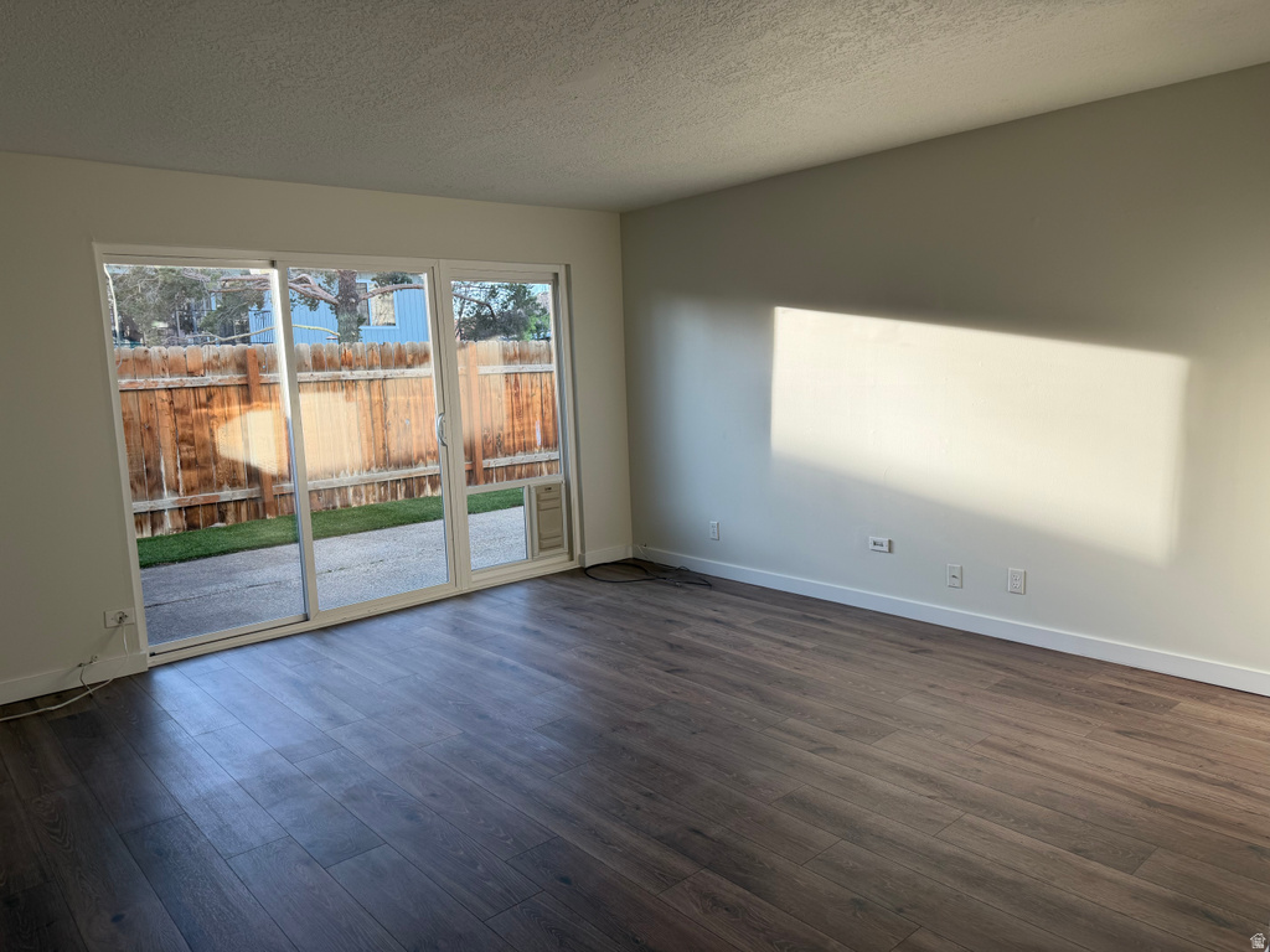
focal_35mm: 24
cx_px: 635
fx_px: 881
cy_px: 476
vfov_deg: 56.8
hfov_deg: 71.6
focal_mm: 6.76
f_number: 1.78
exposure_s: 1/222
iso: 64
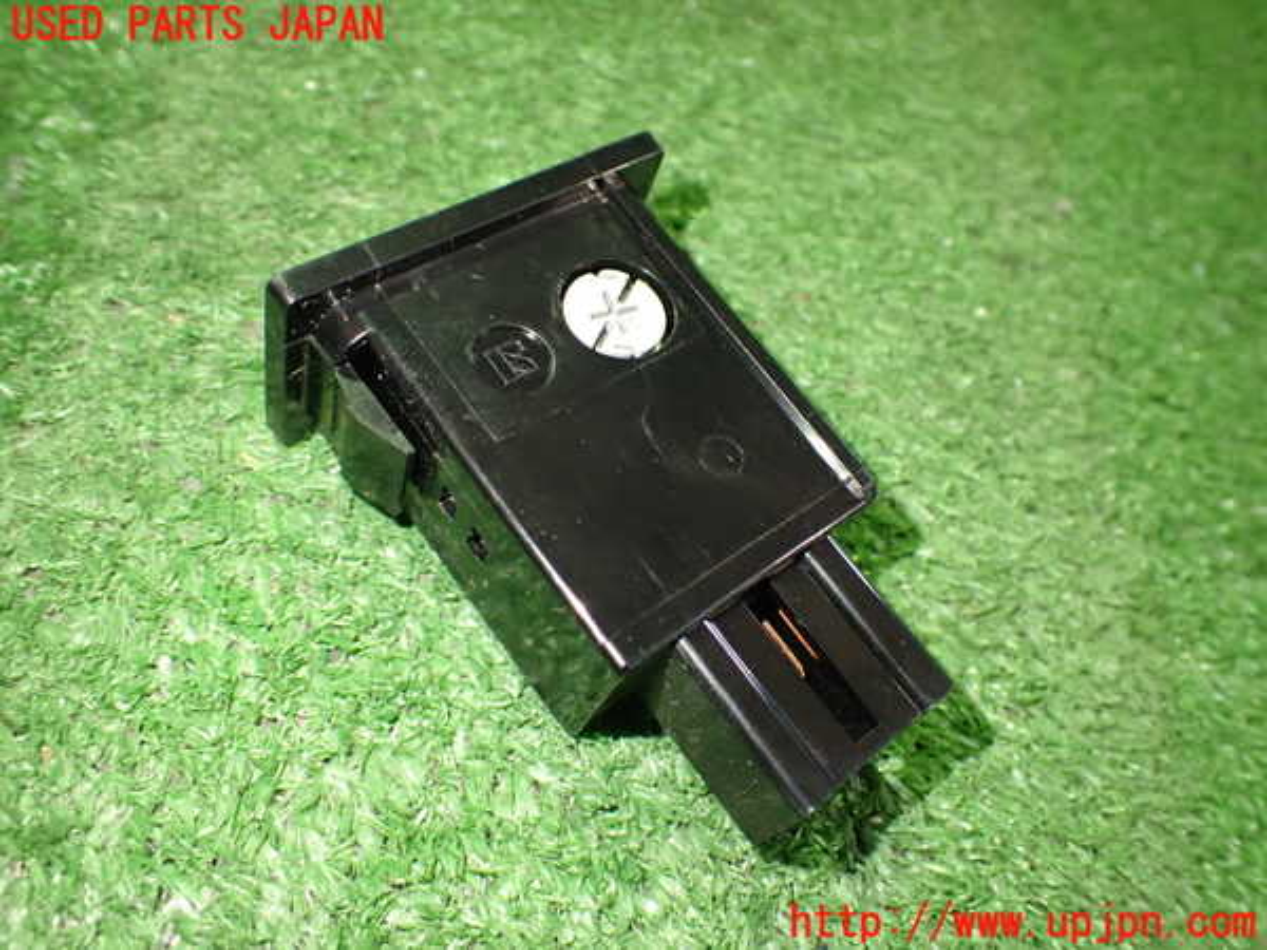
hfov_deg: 60.0
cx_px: 634
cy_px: 475
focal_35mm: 30
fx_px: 1098
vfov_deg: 46.8
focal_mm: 5.4
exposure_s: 1/60
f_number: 2.3
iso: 800
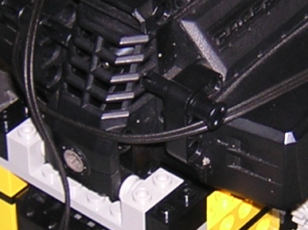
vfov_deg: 7.0
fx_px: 1877
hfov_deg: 9.4
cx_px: 209
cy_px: 115
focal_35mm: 211
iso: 100
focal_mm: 6.6
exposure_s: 1/60.1
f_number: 3.1
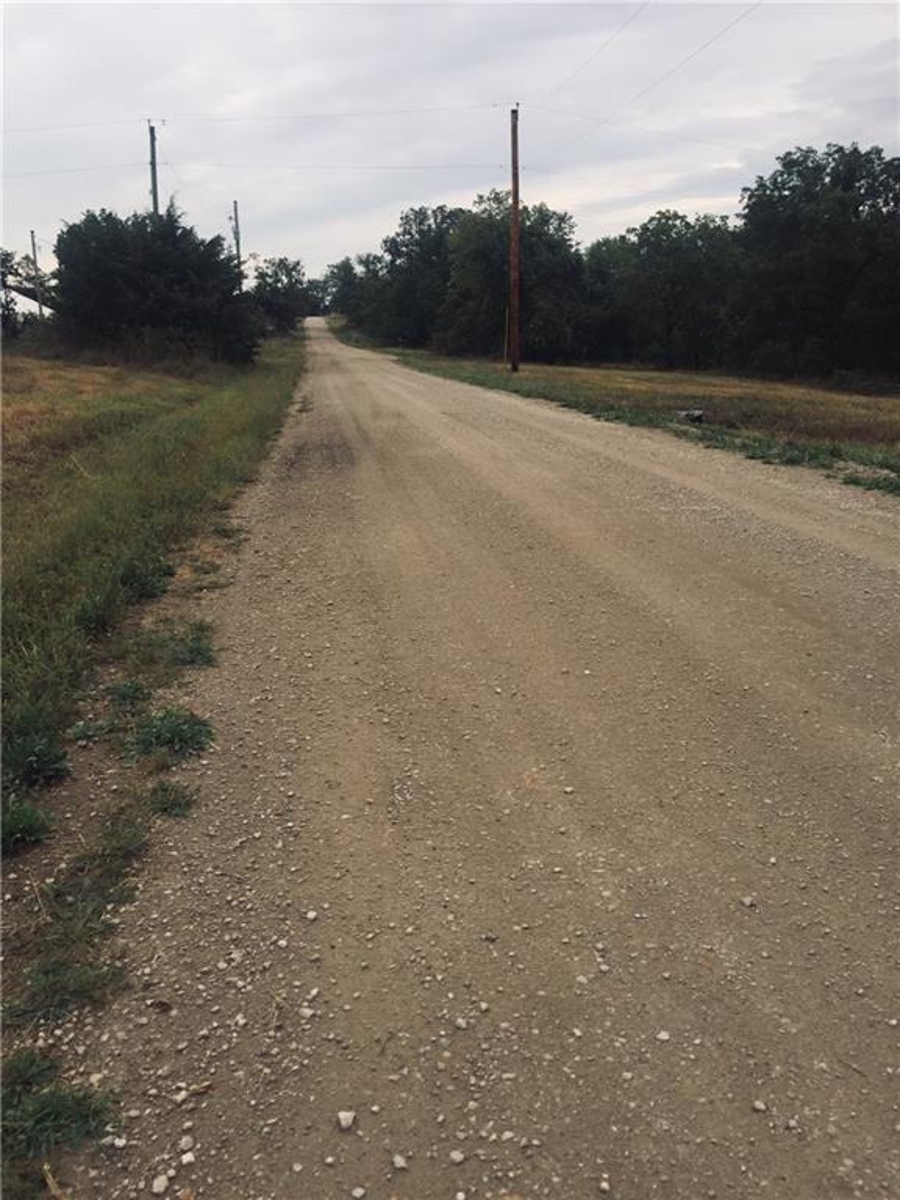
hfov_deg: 48.2
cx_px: 450
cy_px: 600
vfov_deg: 61.7
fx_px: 1005
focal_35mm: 29
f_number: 2.2
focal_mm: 4.15
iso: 32
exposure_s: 1/573
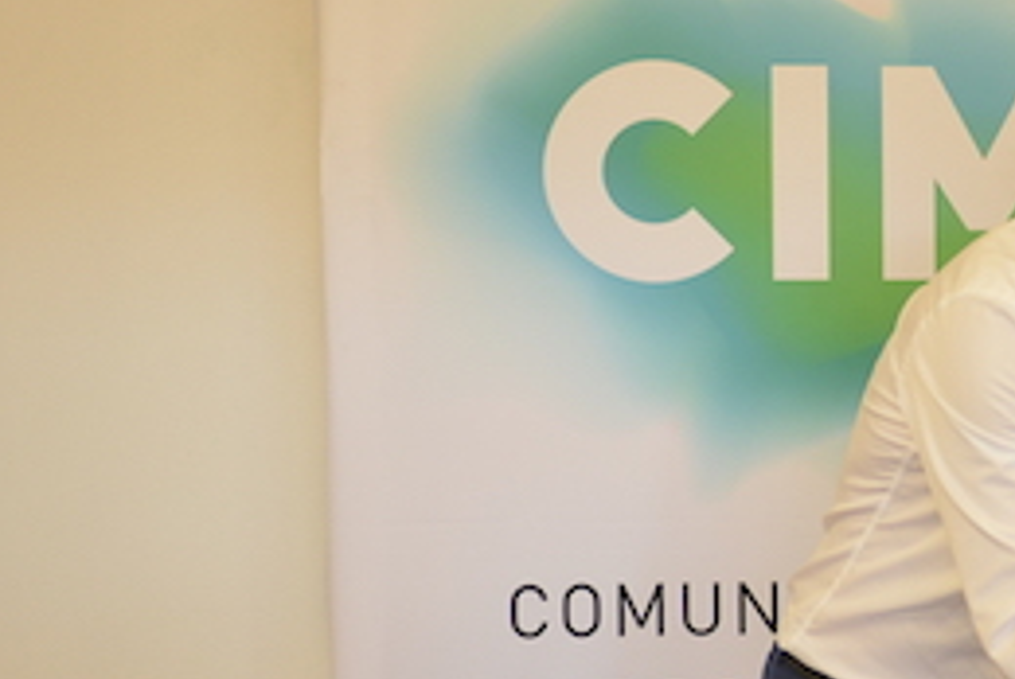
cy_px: 359
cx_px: 1181
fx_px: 4064
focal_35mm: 144
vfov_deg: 9.6
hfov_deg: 13.9
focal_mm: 50
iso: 360
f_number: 2.8
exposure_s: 1/50
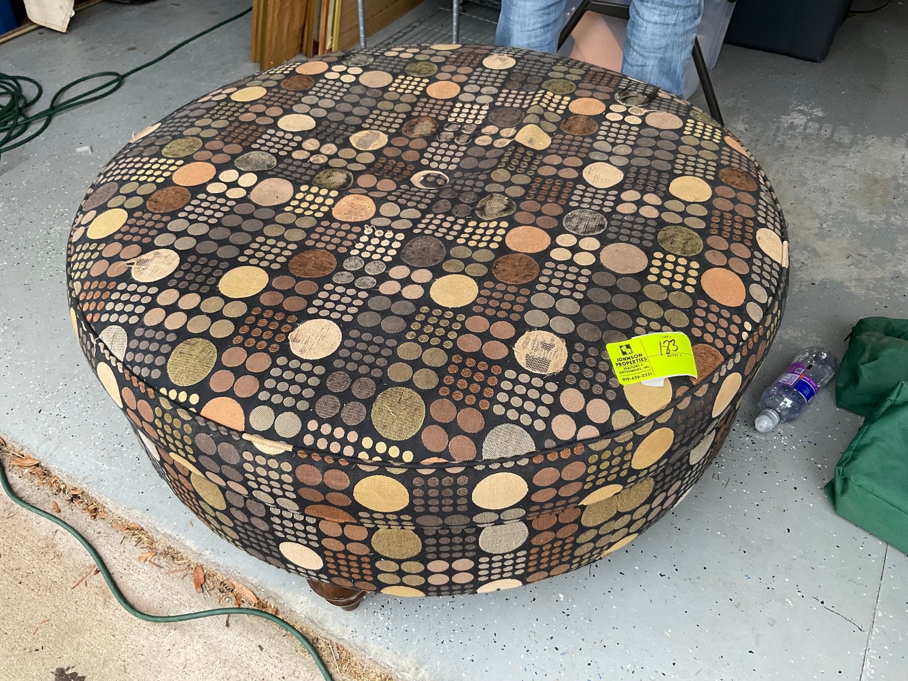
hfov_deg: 61.7
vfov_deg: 48.2
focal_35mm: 29
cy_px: 340
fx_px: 761
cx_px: 454
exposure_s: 1/122
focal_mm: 3
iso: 64
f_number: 1.8
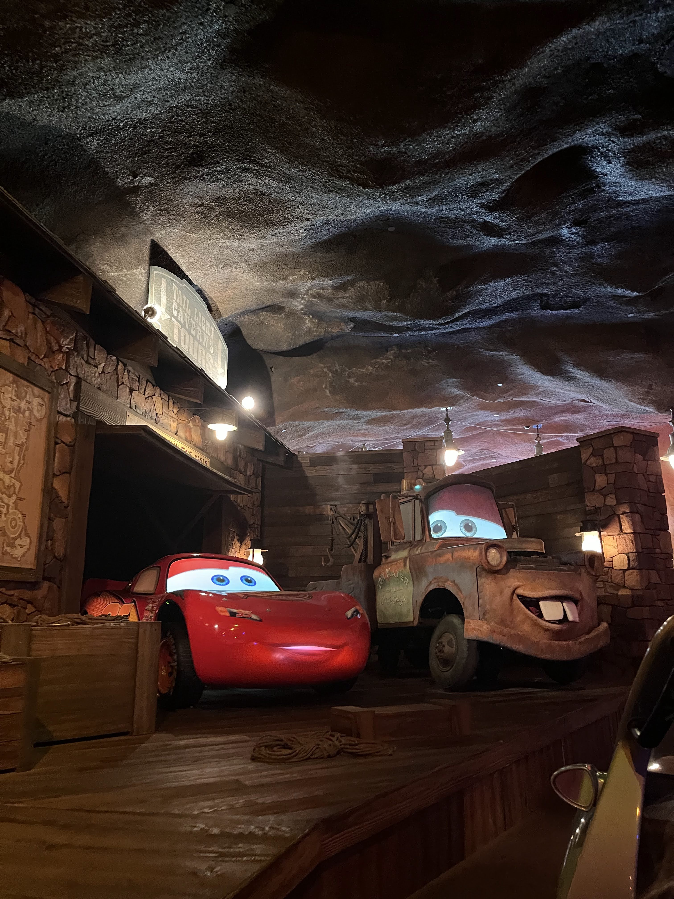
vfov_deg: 67.3
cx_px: 337
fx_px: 675
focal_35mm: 26
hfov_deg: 53.1
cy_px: 450
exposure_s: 1/30
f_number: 1.6
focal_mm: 5.1
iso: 1000
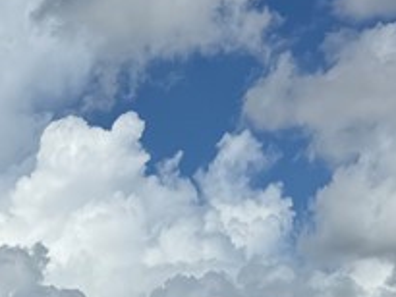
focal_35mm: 120
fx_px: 1374
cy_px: 654
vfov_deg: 10.9
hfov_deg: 15.3
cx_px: -170
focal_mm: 6.76
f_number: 1.78
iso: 80
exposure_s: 1/11905
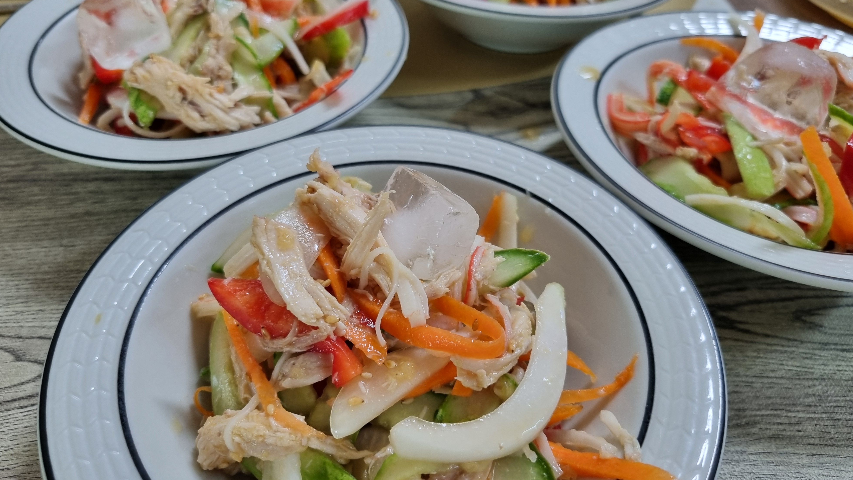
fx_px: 656
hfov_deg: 66.1
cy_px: 217
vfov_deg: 40.1
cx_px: 427
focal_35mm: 29
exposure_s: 1/60
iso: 250
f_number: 1.8
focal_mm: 5.4
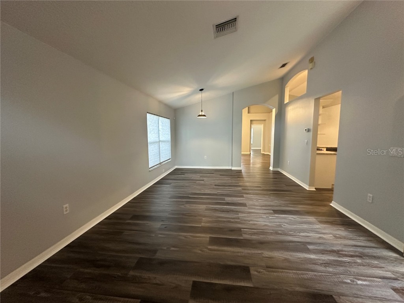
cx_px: 202
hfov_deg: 102.1
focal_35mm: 14
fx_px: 163
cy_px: 152
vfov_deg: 85.7
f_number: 2.2
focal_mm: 2.22
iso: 400
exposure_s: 1/60
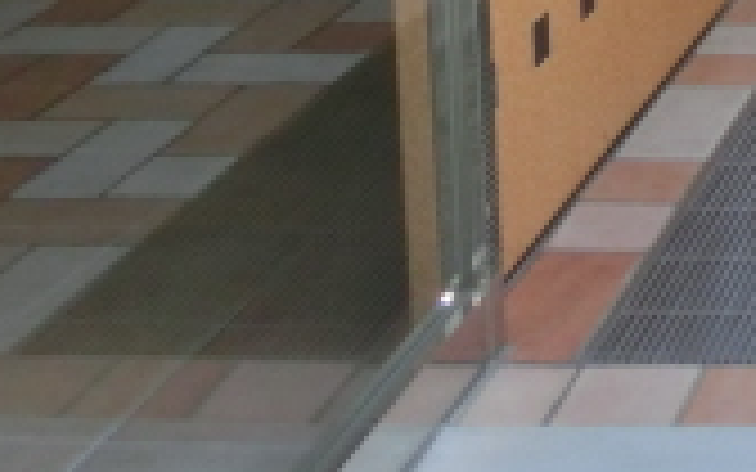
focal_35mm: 97
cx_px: 1174
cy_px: -521
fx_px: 1999
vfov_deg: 11.8
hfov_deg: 18.6
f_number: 3
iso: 125
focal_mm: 4.24
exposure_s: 1/125
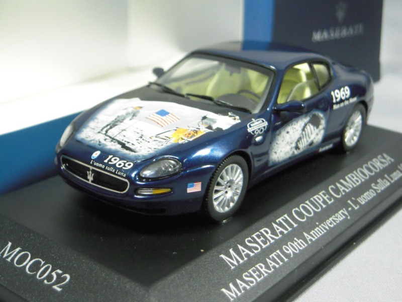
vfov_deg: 24.8
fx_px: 685
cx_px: 201
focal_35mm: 59
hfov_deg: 32.7
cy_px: 151
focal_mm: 10.5
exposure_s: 1/200
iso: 1000
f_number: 3.9
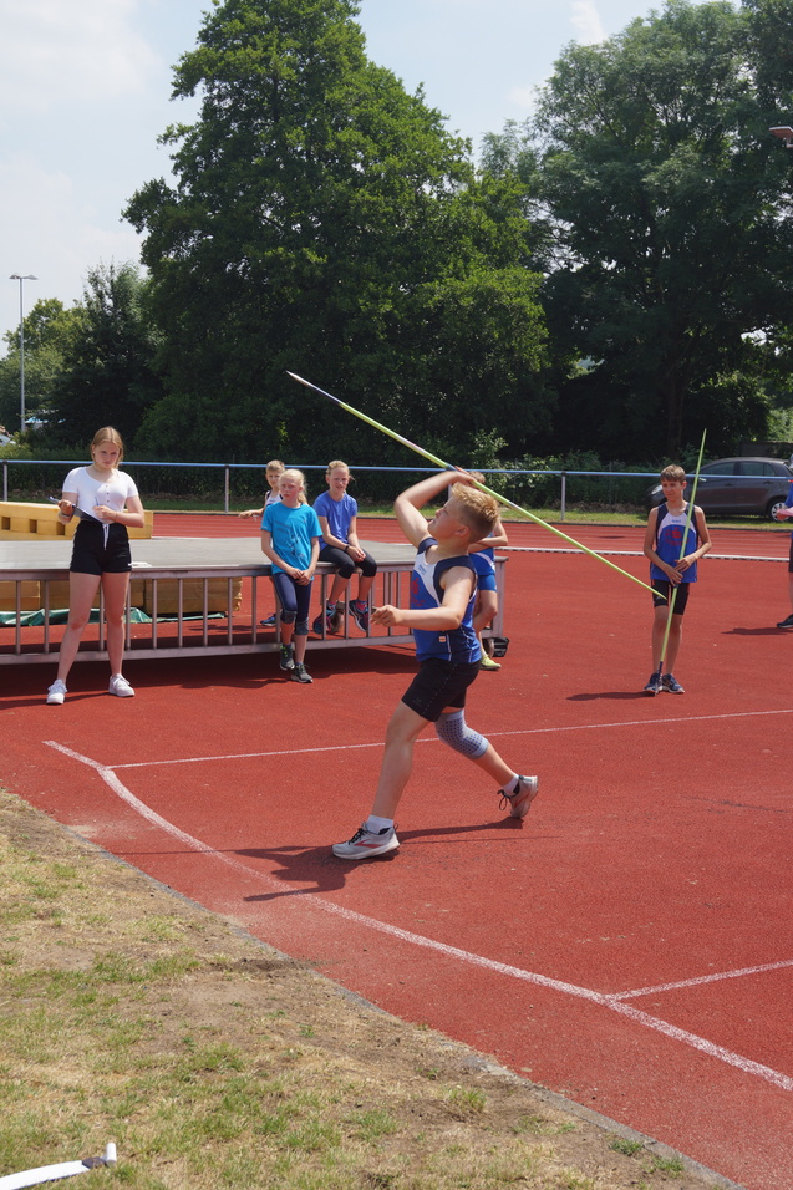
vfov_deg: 43.6
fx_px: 1487
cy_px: 595
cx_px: 396
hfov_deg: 29.9
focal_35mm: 45
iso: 100
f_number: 8
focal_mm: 30
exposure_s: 1/400
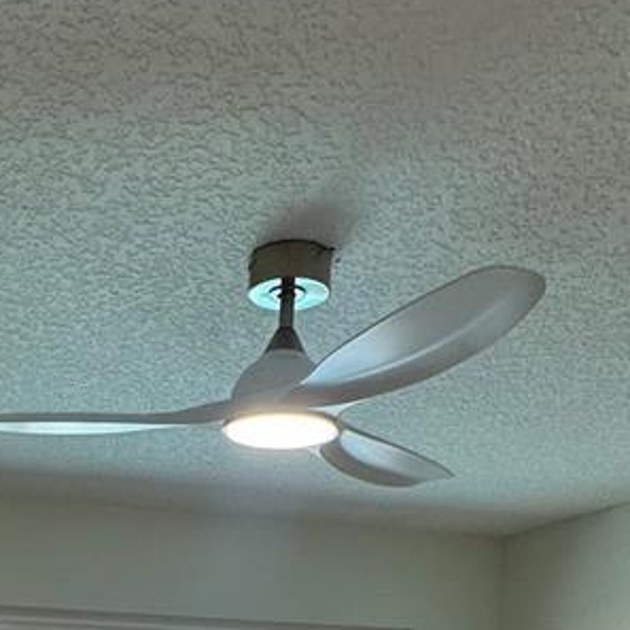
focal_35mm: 50
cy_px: 836
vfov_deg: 27.8
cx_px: 125
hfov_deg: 33.1
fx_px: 1030
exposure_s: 1/120
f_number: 2.2
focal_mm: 2.22
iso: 64
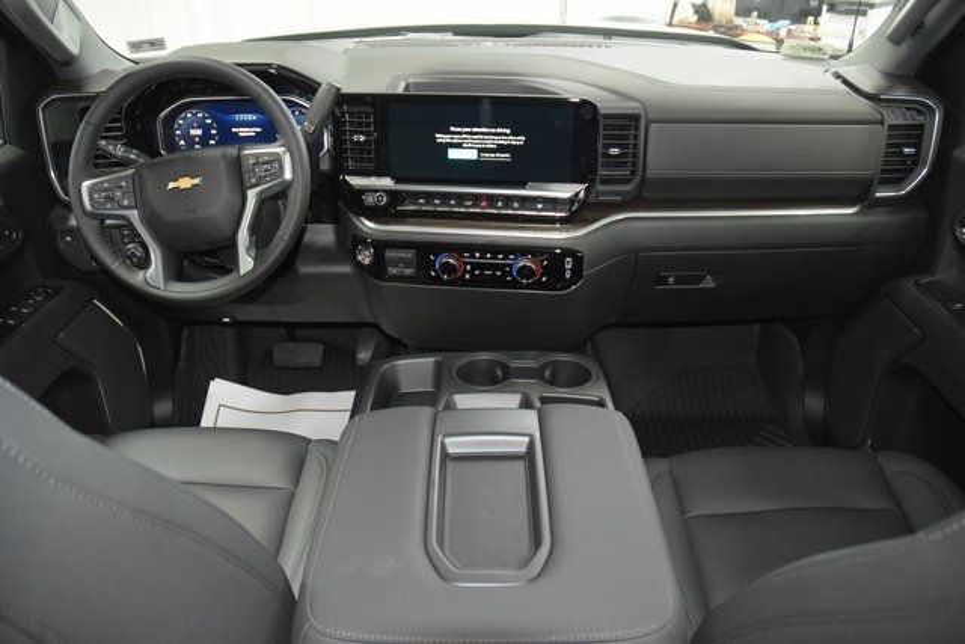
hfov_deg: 67.4
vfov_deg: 48.0
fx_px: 724
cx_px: 482
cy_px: 322
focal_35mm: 27
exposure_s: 1/50
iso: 3200
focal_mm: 18
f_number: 3.5
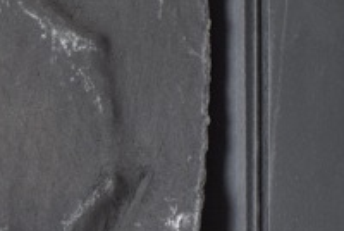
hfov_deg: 7.8
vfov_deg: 5.2
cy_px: 306
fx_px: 2523
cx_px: 206
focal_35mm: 264
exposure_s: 1/125
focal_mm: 55
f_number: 5.6
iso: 800
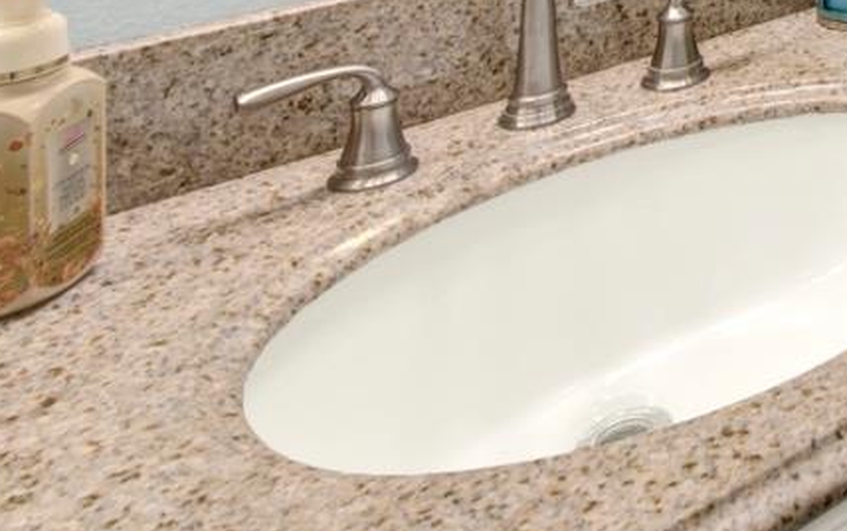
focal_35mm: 50
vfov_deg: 19.6
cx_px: 1282
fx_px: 1155
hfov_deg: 27.3
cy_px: -412
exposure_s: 1/5
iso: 100
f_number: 14
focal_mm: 14
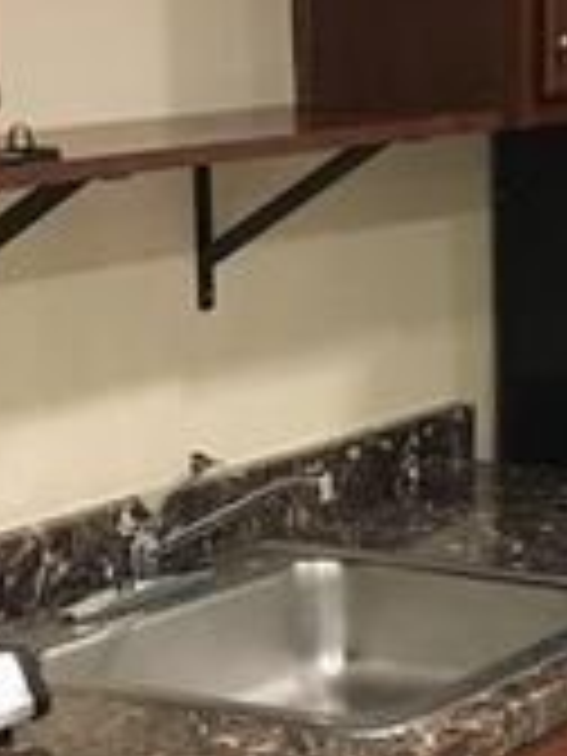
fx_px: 2512
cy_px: 520
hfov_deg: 12.9
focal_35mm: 115
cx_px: 405
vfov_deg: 17.1
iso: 200
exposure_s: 1/24
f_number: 2.2
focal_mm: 4.15
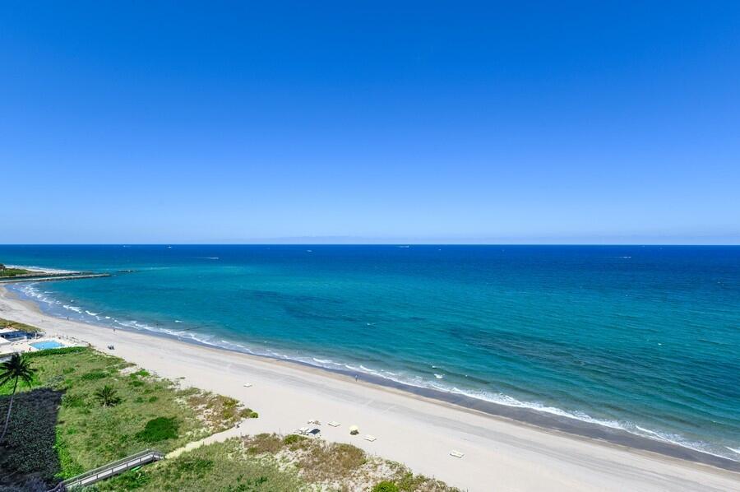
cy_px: 246
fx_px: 411
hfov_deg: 84.0
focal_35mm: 20
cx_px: 370
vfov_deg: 61.8
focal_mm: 20
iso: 100
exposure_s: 1/200
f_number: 11
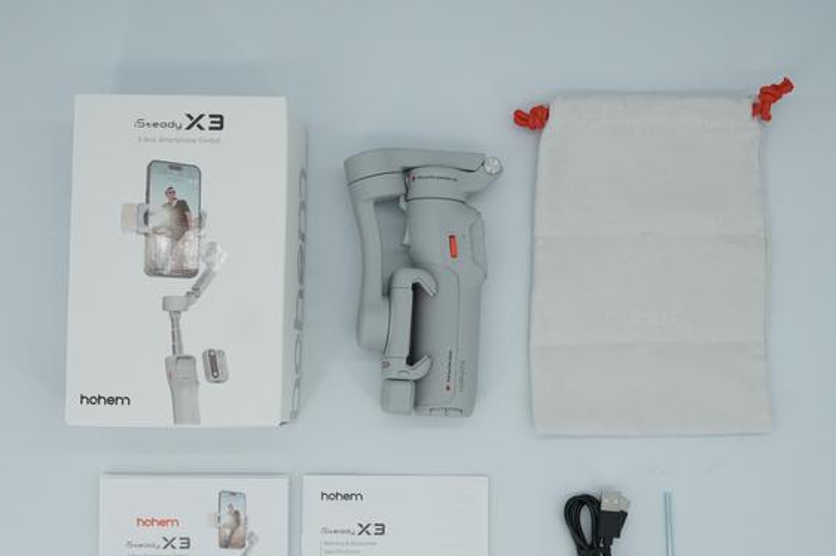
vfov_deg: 26.9
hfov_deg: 39.6
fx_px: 1160
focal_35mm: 50
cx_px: 427
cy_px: 346
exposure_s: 1/320
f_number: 4
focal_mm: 26
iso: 1250
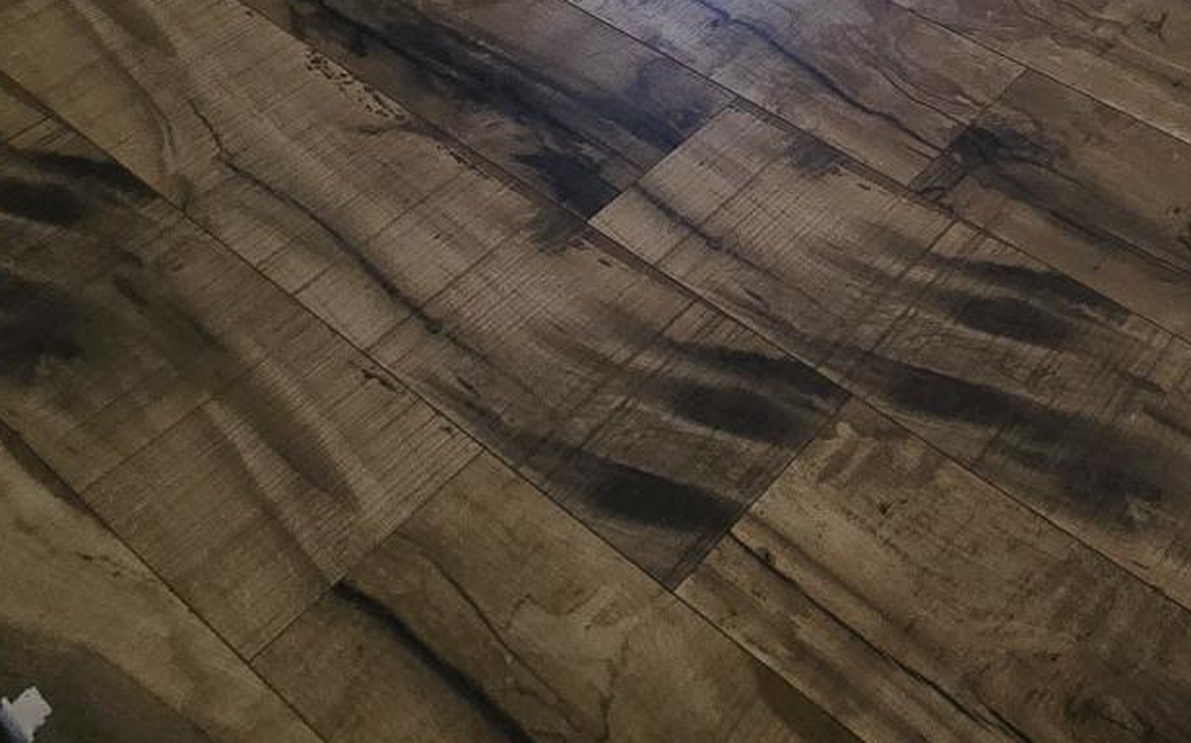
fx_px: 1492
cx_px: 1311
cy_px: -693
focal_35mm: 46
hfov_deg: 36.7
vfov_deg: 19.0
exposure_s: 1/219
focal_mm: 2.2
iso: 50
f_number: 2.2
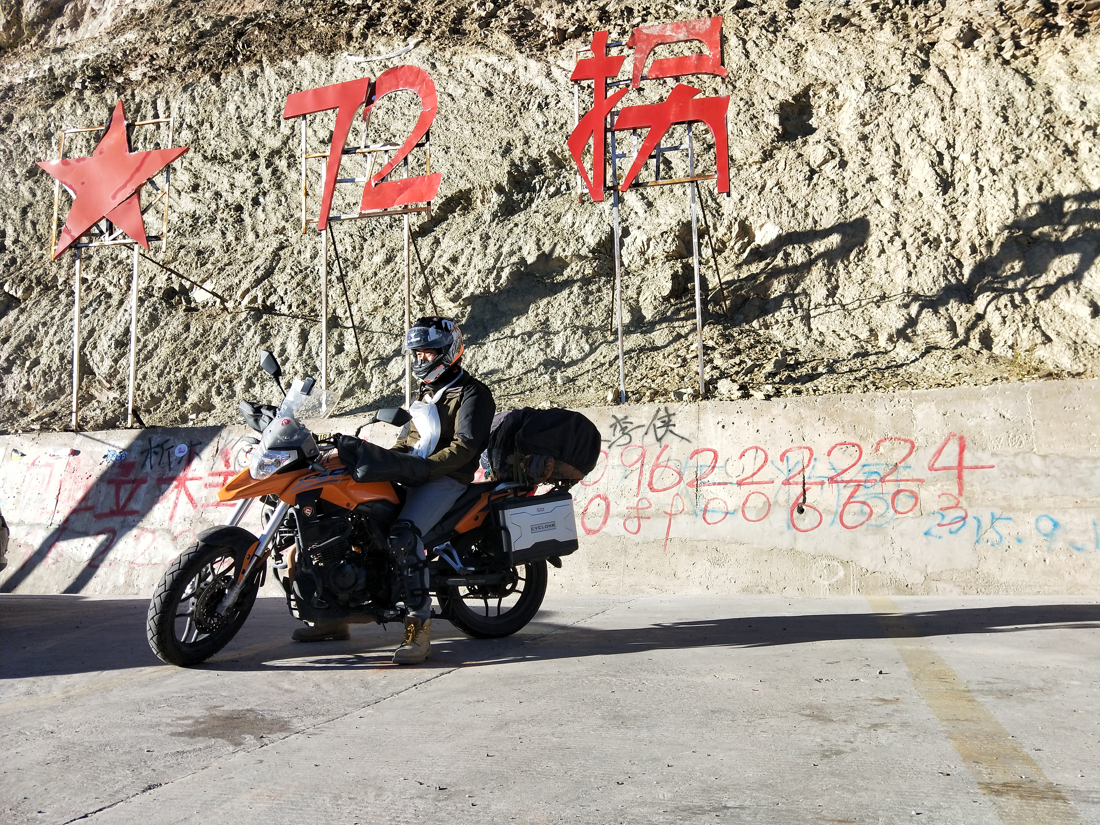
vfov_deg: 54.9
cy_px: 412
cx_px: 550
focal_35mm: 25
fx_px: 794
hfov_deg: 69.4
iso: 46
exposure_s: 1/1046
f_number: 1.7
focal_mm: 4.27
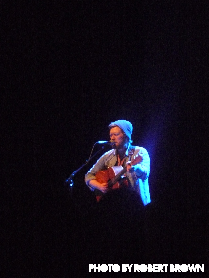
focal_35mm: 198
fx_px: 1594
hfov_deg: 7.5
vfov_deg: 10.0
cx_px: 104
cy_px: 139
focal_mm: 32.9
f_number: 3.3
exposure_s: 1/8
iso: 800
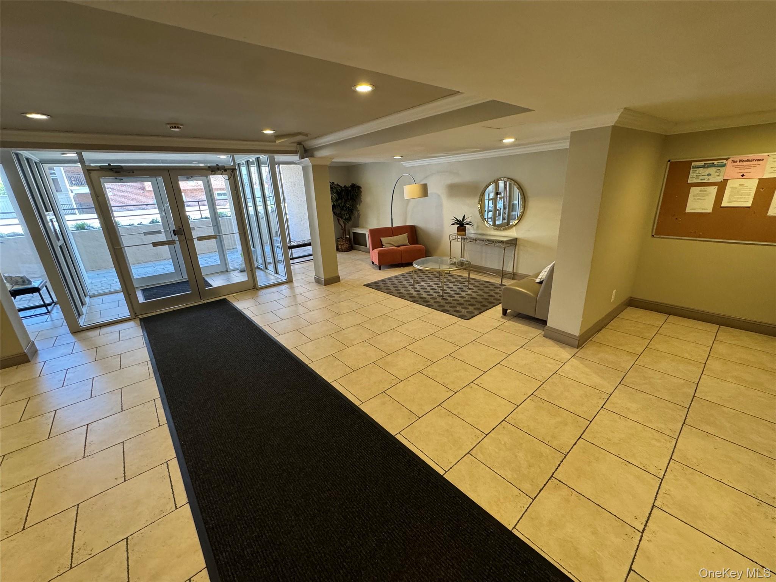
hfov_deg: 102.1
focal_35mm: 14
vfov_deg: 85.7
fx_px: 314
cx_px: 388
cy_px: 291
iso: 250
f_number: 2.2
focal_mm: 2.22
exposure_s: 1/120
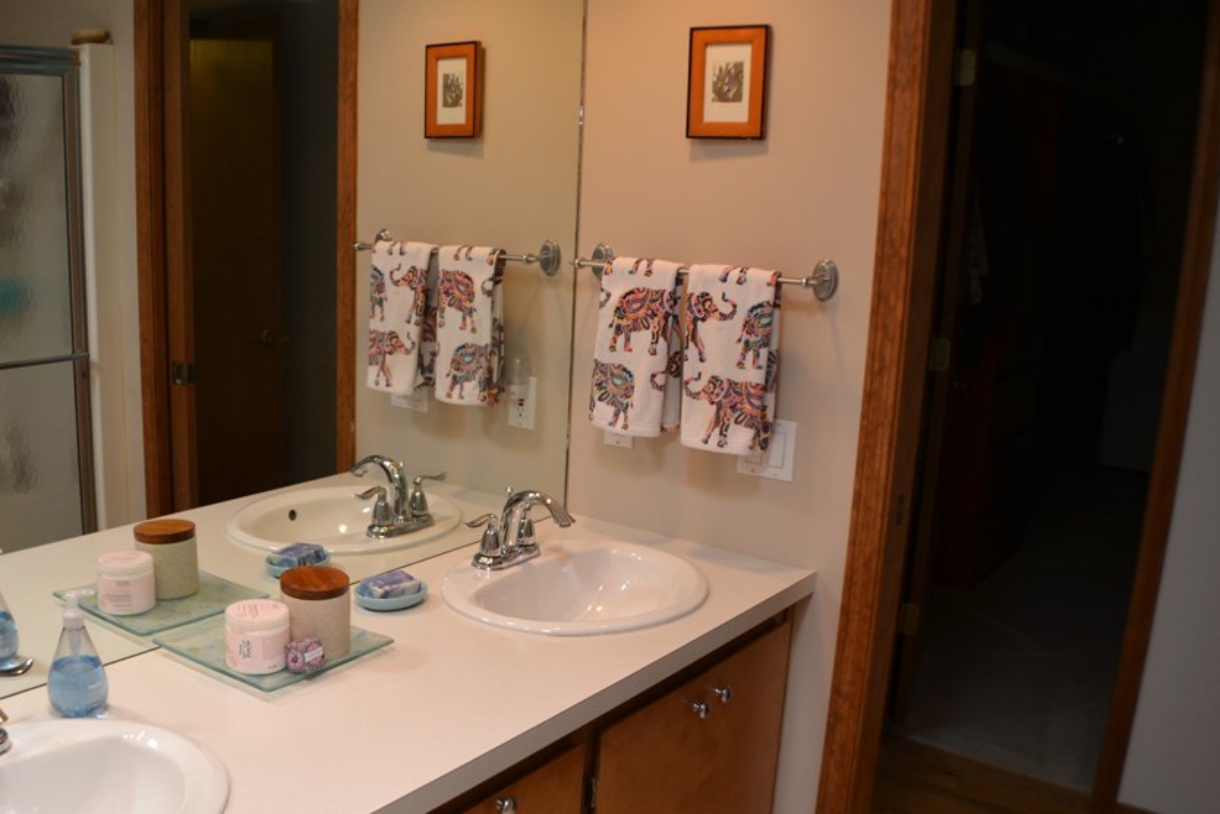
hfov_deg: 44.9
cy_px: 441
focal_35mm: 43
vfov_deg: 31.2
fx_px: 1458
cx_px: 432
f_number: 4
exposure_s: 1/60
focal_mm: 22
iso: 400
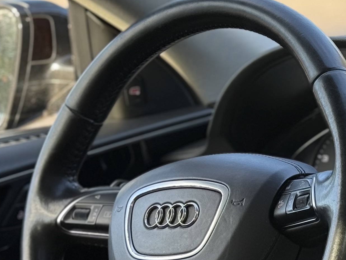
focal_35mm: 156
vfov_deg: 9.5
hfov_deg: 12.2
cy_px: 233
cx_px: 465
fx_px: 1559
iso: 64
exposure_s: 1/157
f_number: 1.78
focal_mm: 6.76
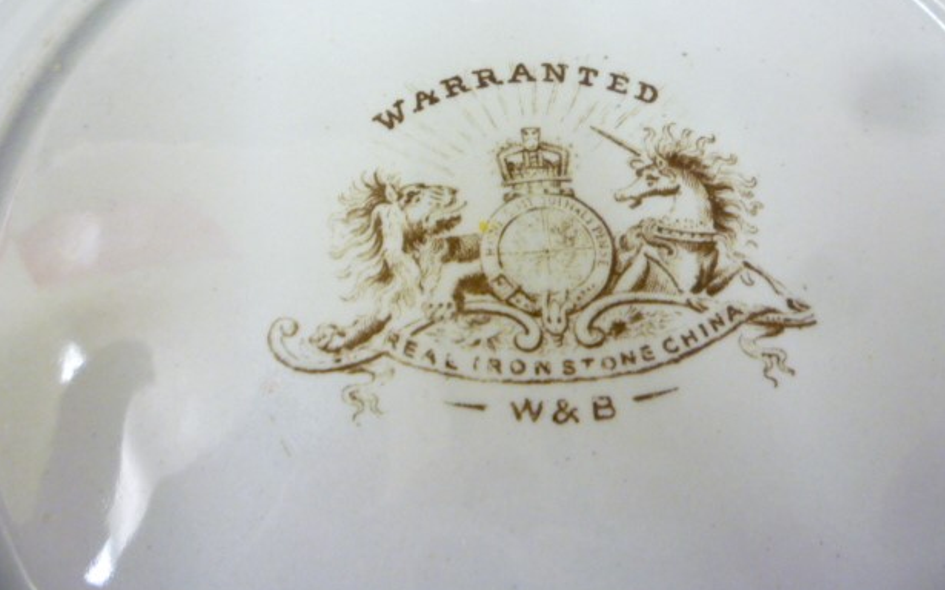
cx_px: 479
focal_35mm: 32
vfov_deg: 39.2
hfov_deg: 59.7
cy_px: 238
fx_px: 824
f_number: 3.3
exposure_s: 1/25
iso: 400
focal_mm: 5.2
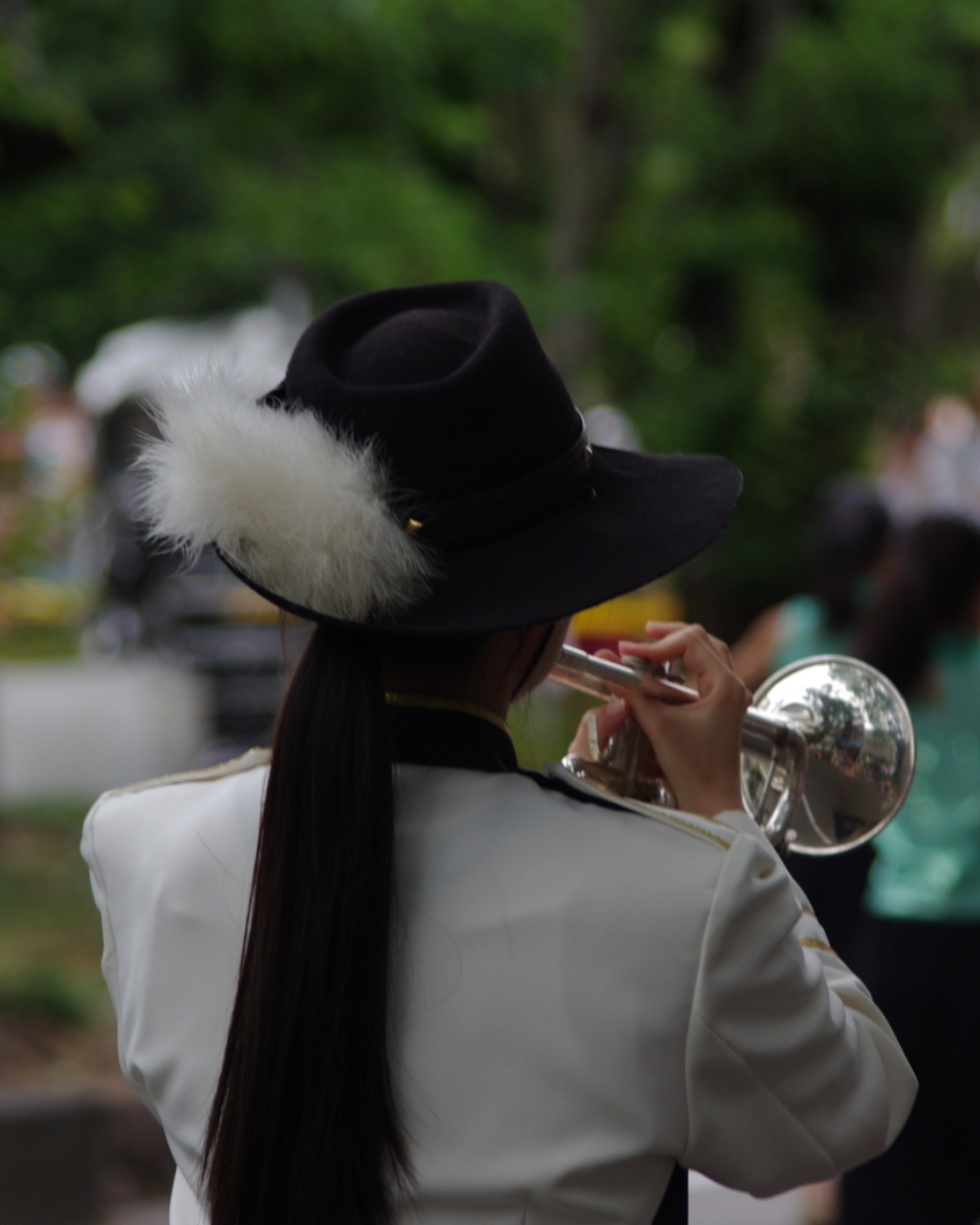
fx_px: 9246
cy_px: 614
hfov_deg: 6.1
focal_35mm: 255
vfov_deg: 7.6
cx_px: 647
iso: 200
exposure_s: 1/250
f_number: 4.5
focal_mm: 120
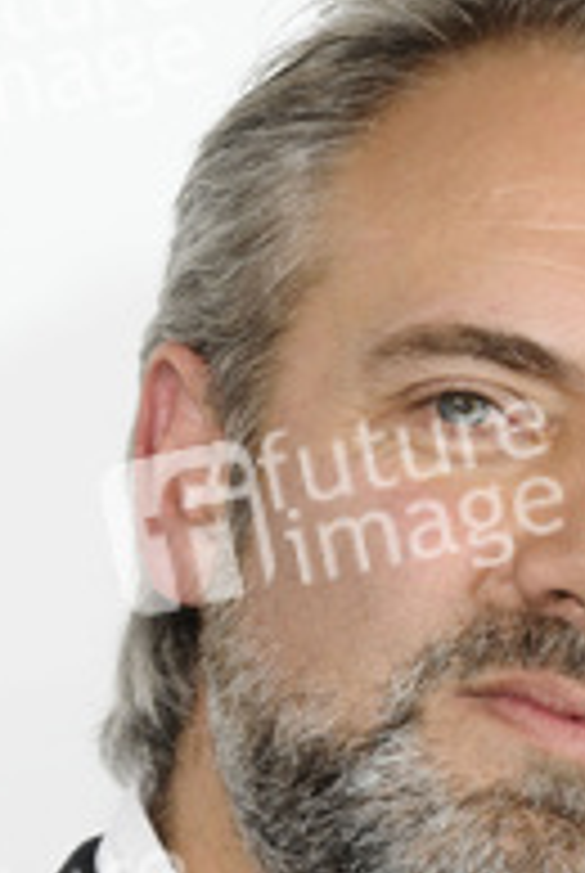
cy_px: 734
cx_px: 466
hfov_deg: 2.2
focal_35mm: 618
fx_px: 15009
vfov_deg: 3.3
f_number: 4.5
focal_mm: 200
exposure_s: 1/250
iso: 320
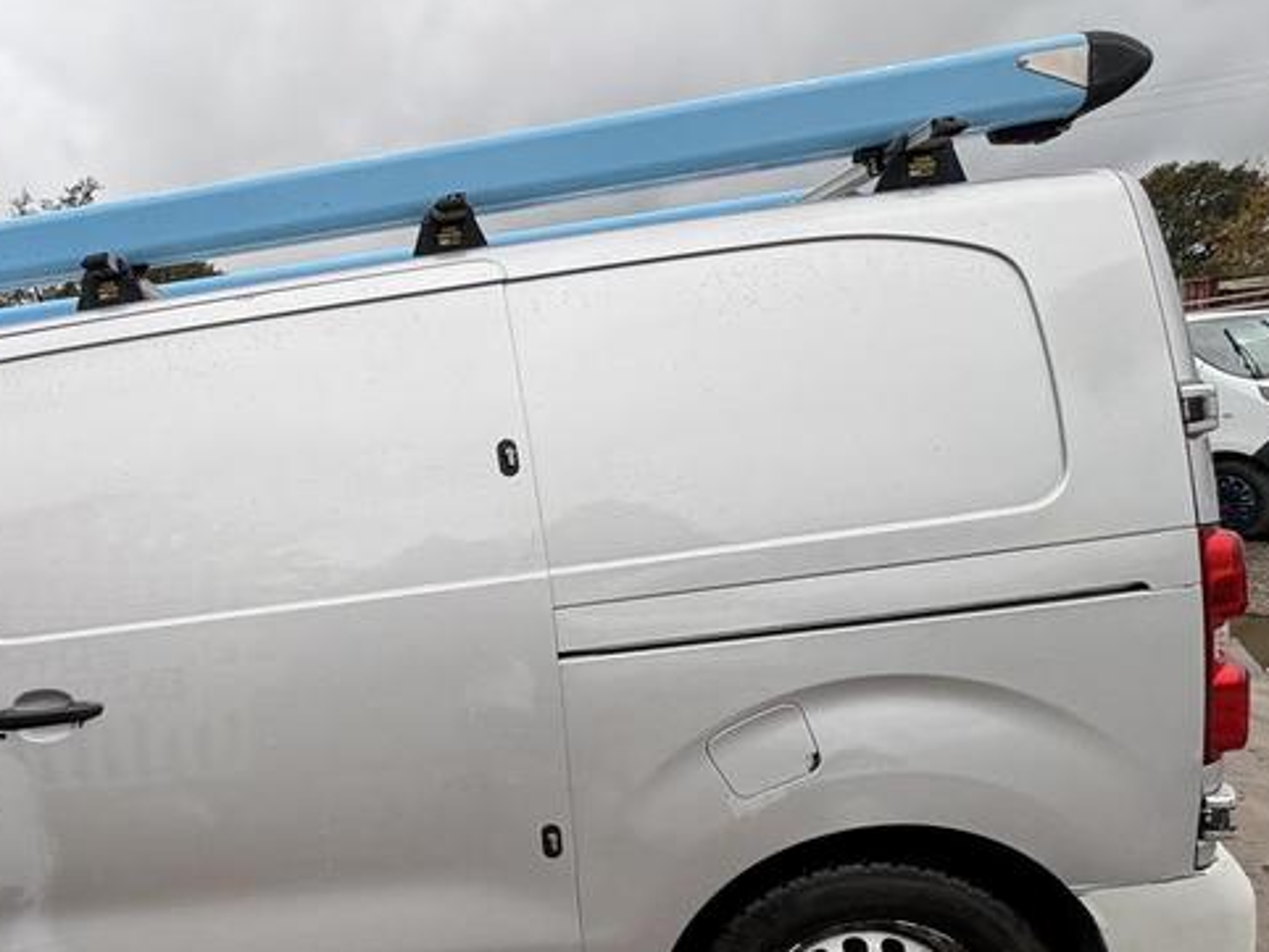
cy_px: 623
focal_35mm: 26
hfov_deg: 61.7
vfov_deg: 52.2
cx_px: 255
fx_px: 954
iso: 40
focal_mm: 2.22
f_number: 2.2
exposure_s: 1/425
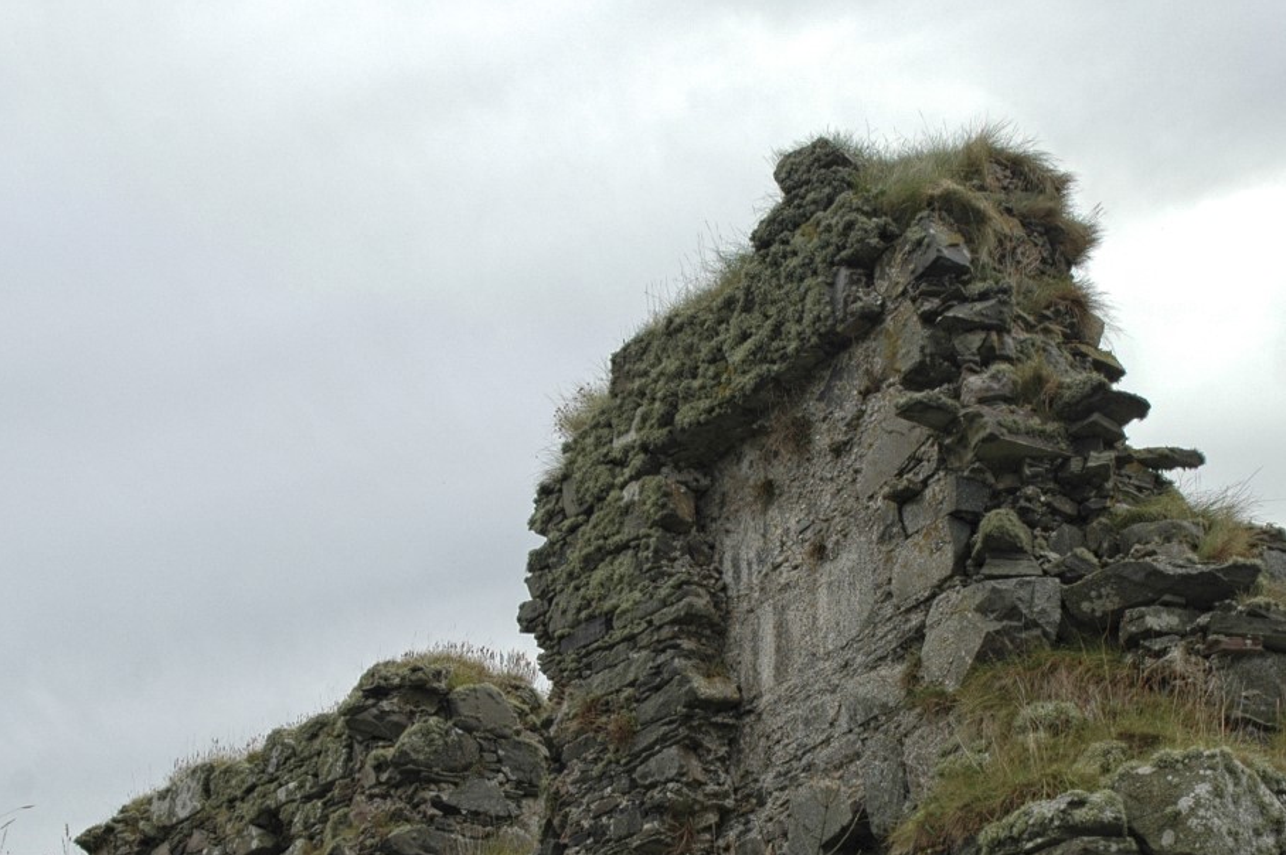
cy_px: 694
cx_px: 714
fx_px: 2106
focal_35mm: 59
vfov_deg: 22.6
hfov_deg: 33.9
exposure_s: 1/250
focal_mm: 22
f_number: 8
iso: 200
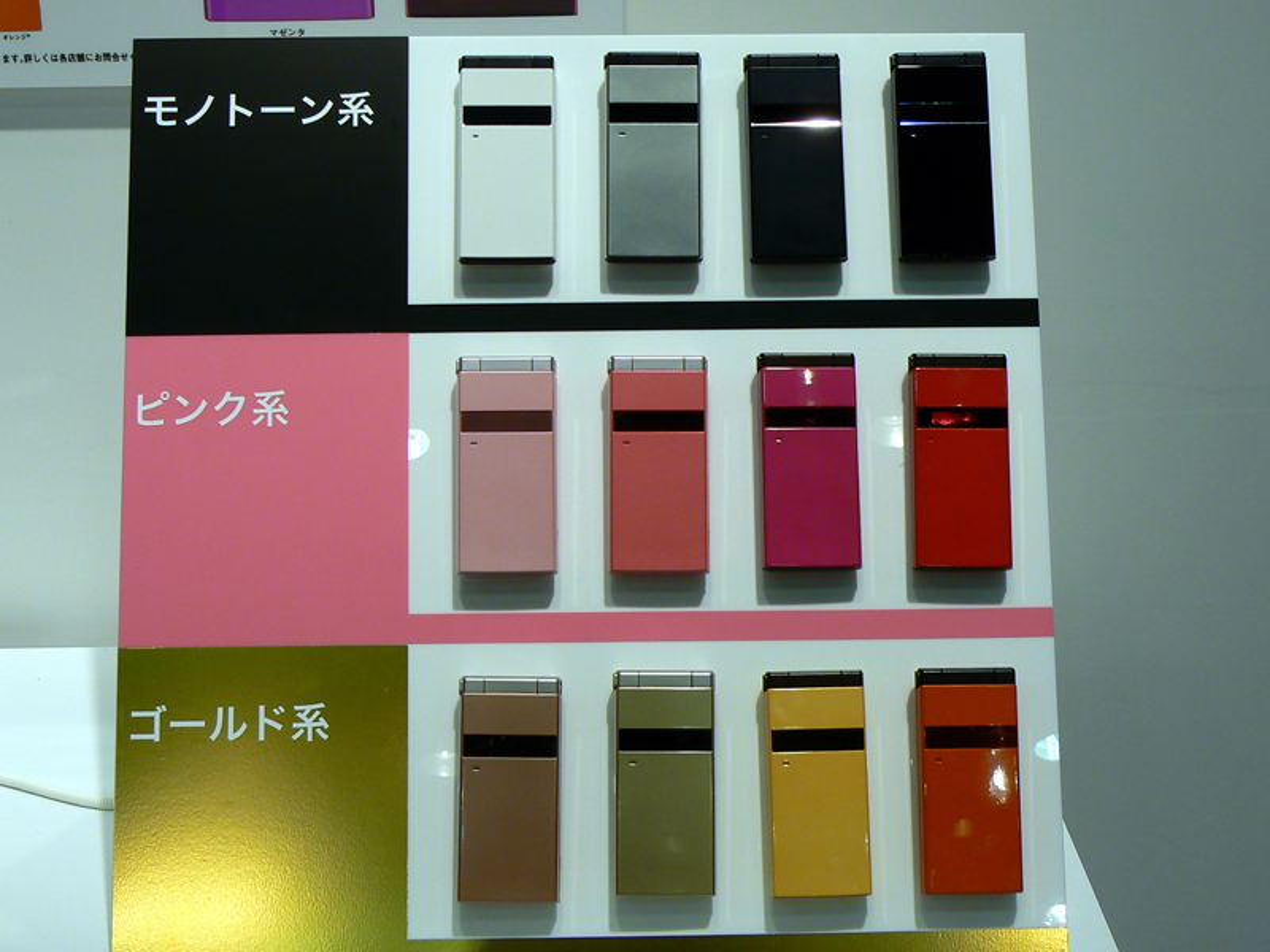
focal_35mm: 58
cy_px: 476
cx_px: 635
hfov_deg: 33.2
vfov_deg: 25.2
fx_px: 2128
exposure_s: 1/100
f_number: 4
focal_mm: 8
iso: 80
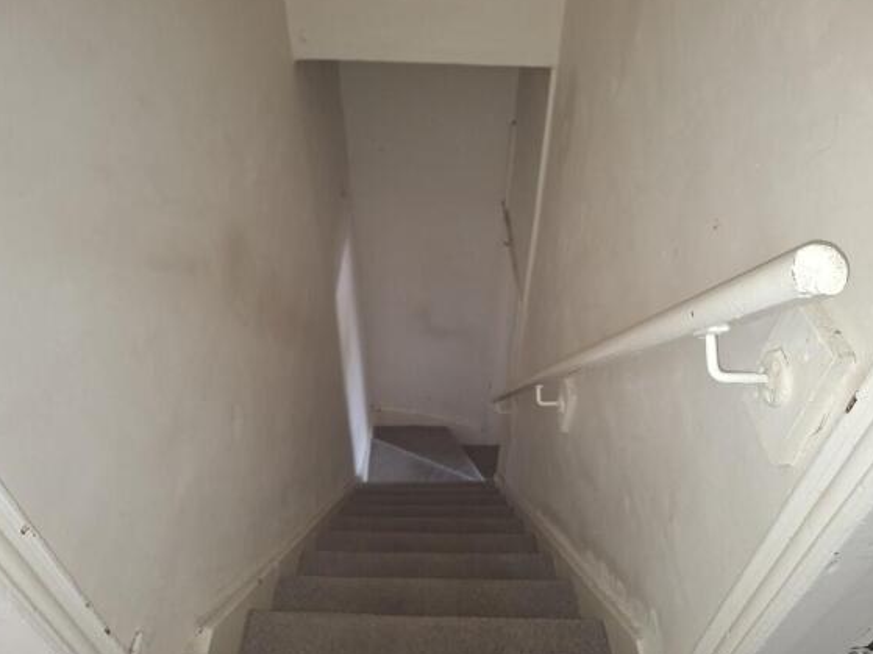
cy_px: 330
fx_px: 605
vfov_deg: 56.8
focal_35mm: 24
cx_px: 436
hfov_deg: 71.6
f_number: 1.8
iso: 200
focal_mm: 5.54
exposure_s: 1/40
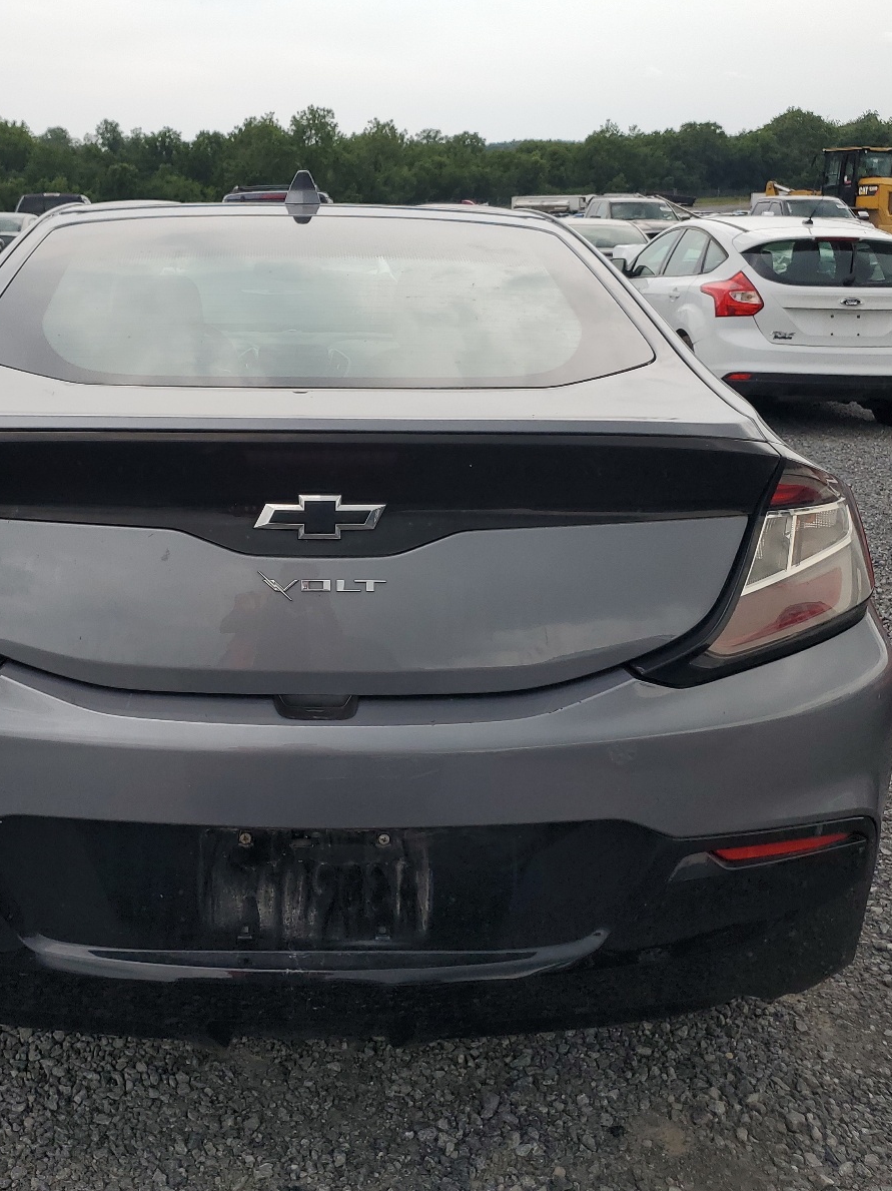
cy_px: 595
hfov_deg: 40.4
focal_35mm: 35
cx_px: 325
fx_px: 1203
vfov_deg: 52.6
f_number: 1.5
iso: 50
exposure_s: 1/1667
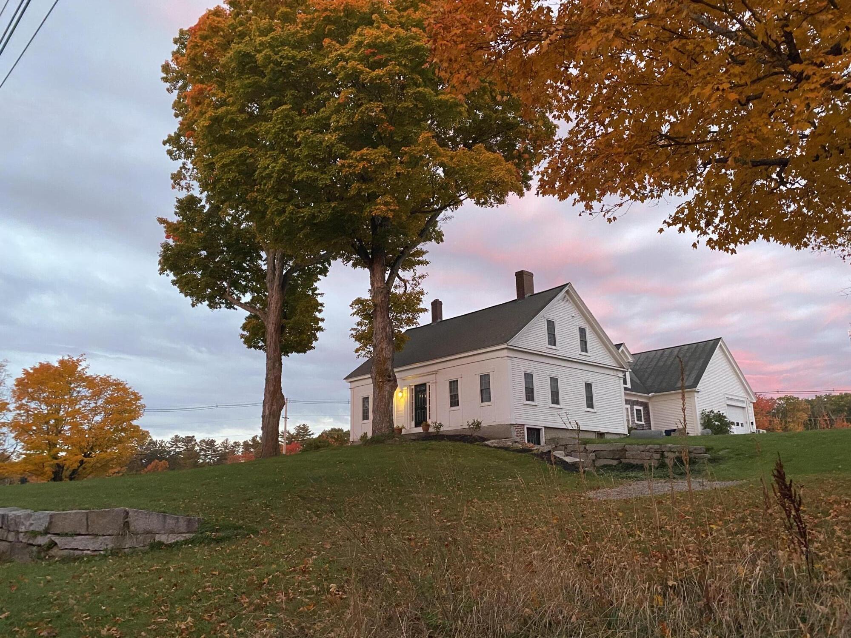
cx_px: 426
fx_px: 639
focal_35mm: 26
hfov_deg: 67.3
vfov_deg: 53.1
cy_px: 319
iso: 500
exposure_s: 1/51
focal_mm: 4.25
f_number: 1.8
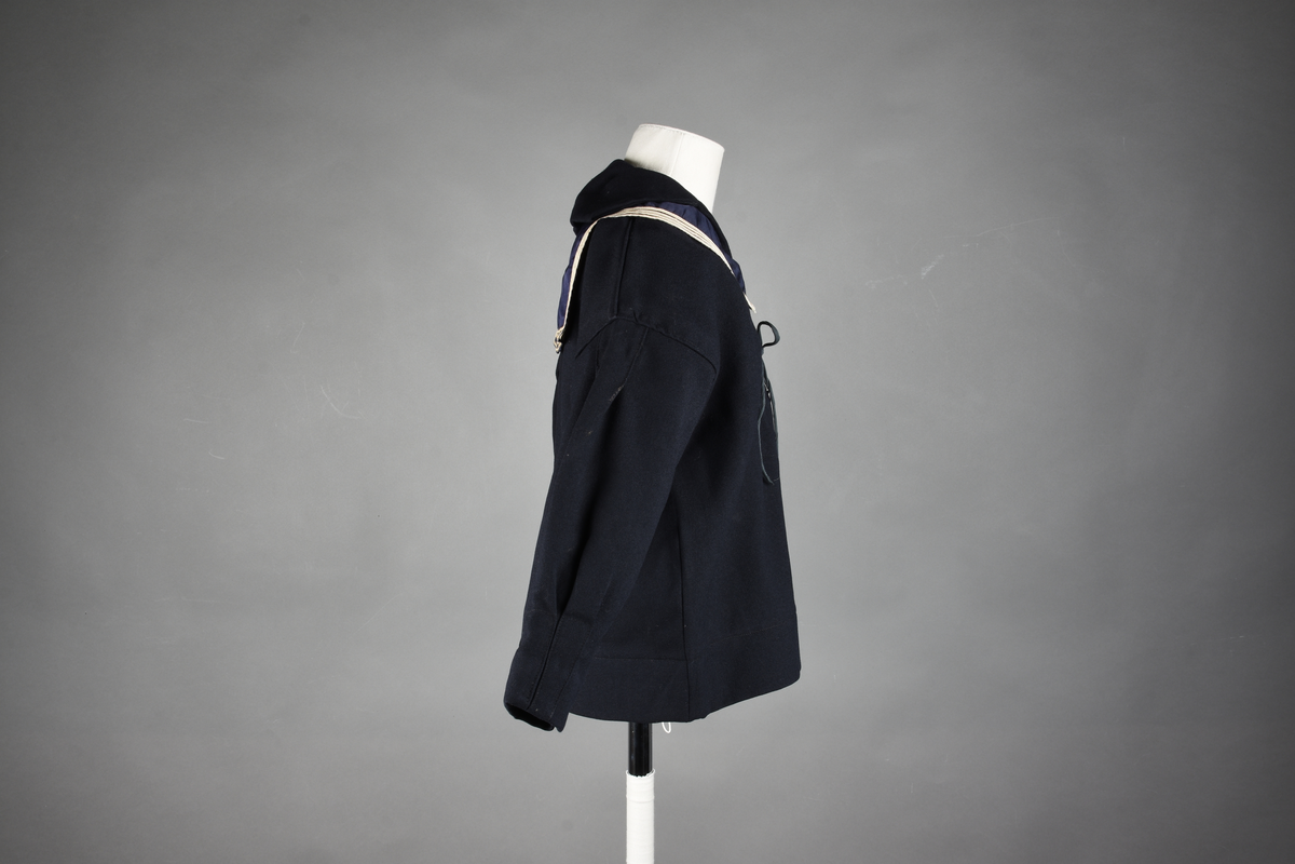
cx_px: 648
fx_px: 1349
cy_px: 432
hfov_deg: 51.3
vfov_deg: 35.5
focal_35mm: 38
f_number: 11
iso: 100
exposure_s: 1/100
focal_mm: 25
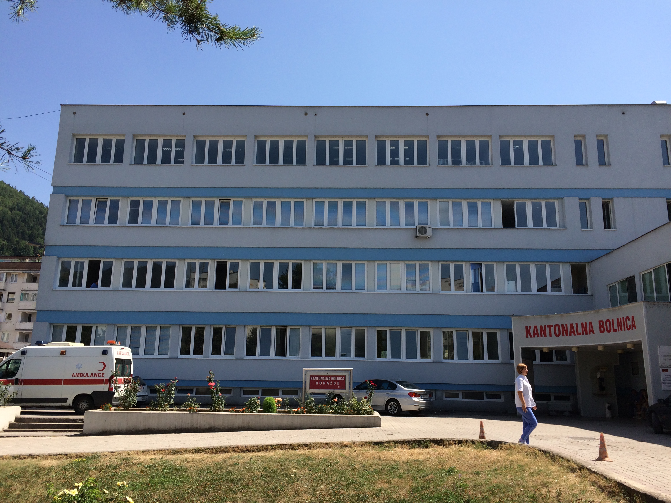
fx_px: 562
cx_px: 336
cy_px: 252
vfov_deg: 48.2
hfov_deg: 61.7
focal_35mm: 29
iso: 32
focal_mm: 4.15
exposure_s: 1/1866
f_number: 2.2
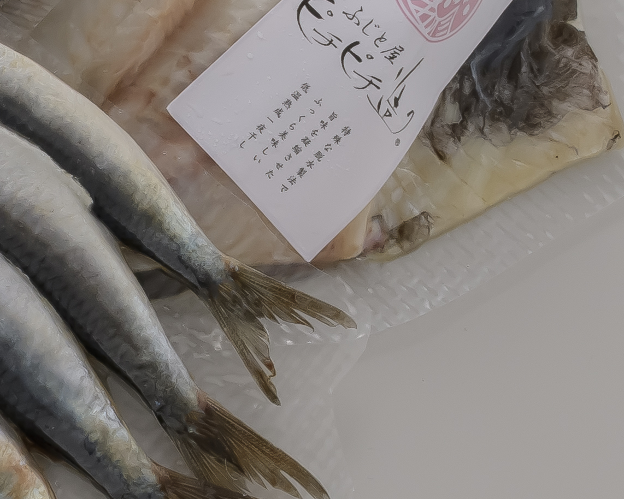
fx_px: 3805
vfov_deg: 7.4
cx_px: -546
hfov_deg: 8.9
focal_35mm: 206
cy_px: -96
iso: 80
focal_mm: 30
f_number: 16
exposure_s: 1/125
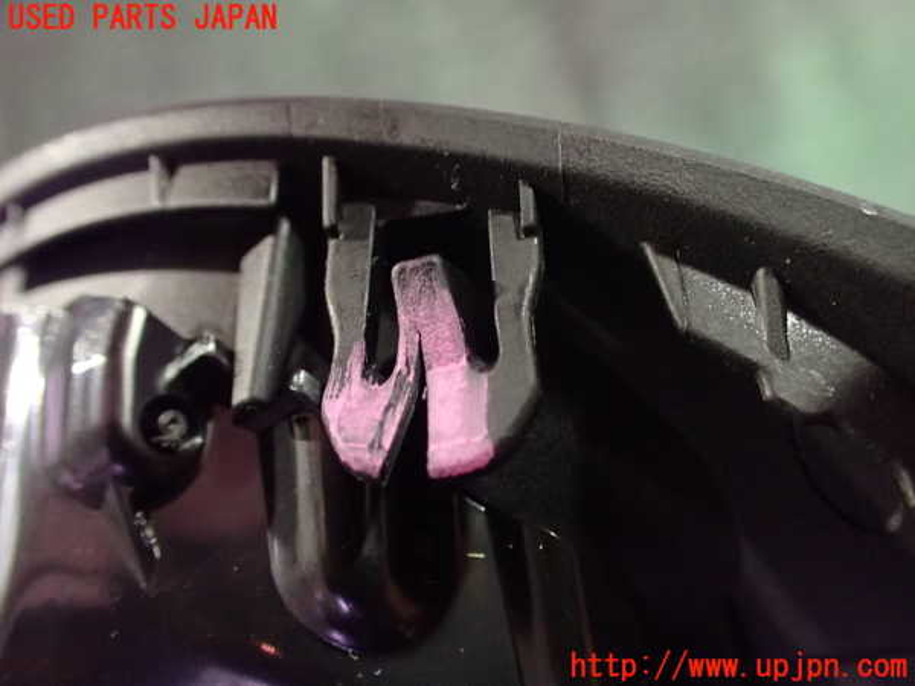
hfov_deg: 60.0
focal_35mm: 30
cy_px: 343
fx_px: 793
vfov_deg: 46.8
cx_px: 458
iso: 1250
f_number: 2.3
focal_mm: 5.4
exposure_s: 1/30
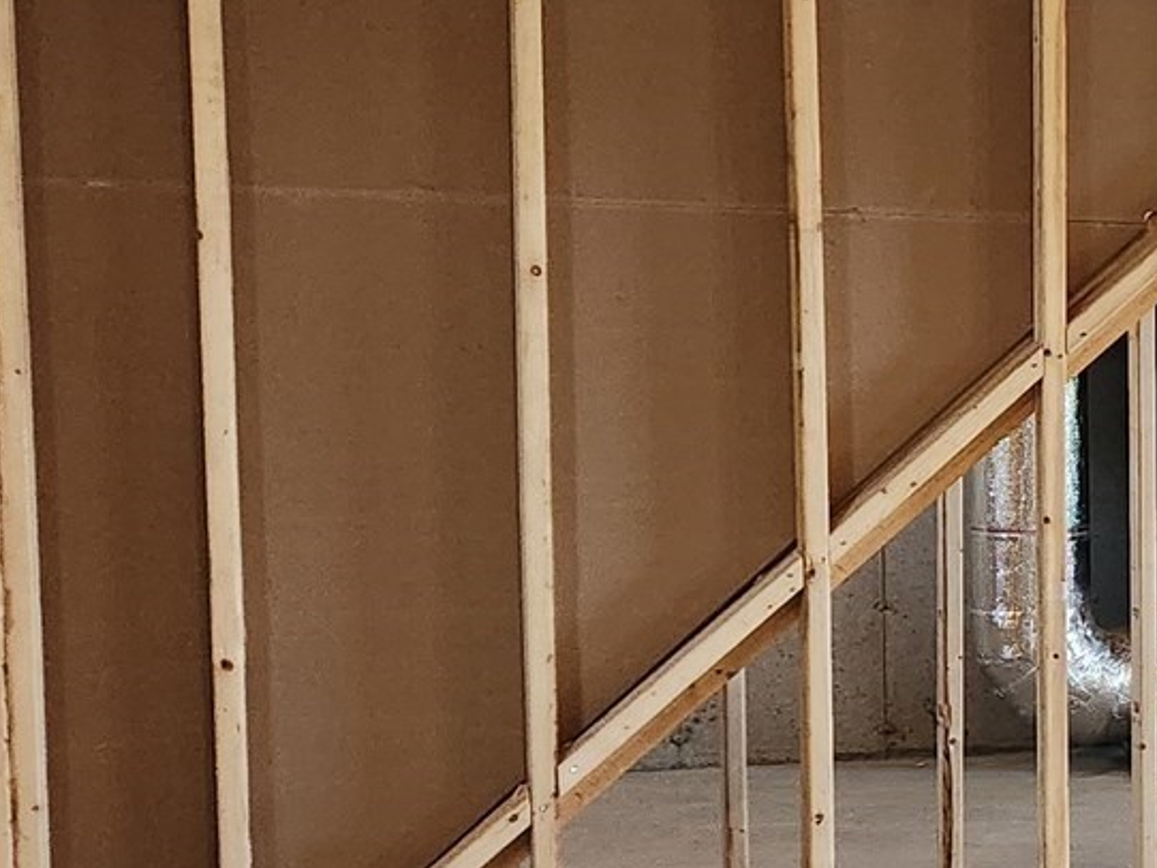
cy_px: 599
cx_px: 1906
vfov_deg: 16.9
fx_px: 2909
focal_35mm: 87
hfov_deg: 18.8
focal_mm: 5.4
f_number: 1.8
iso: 320
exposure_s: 1/120
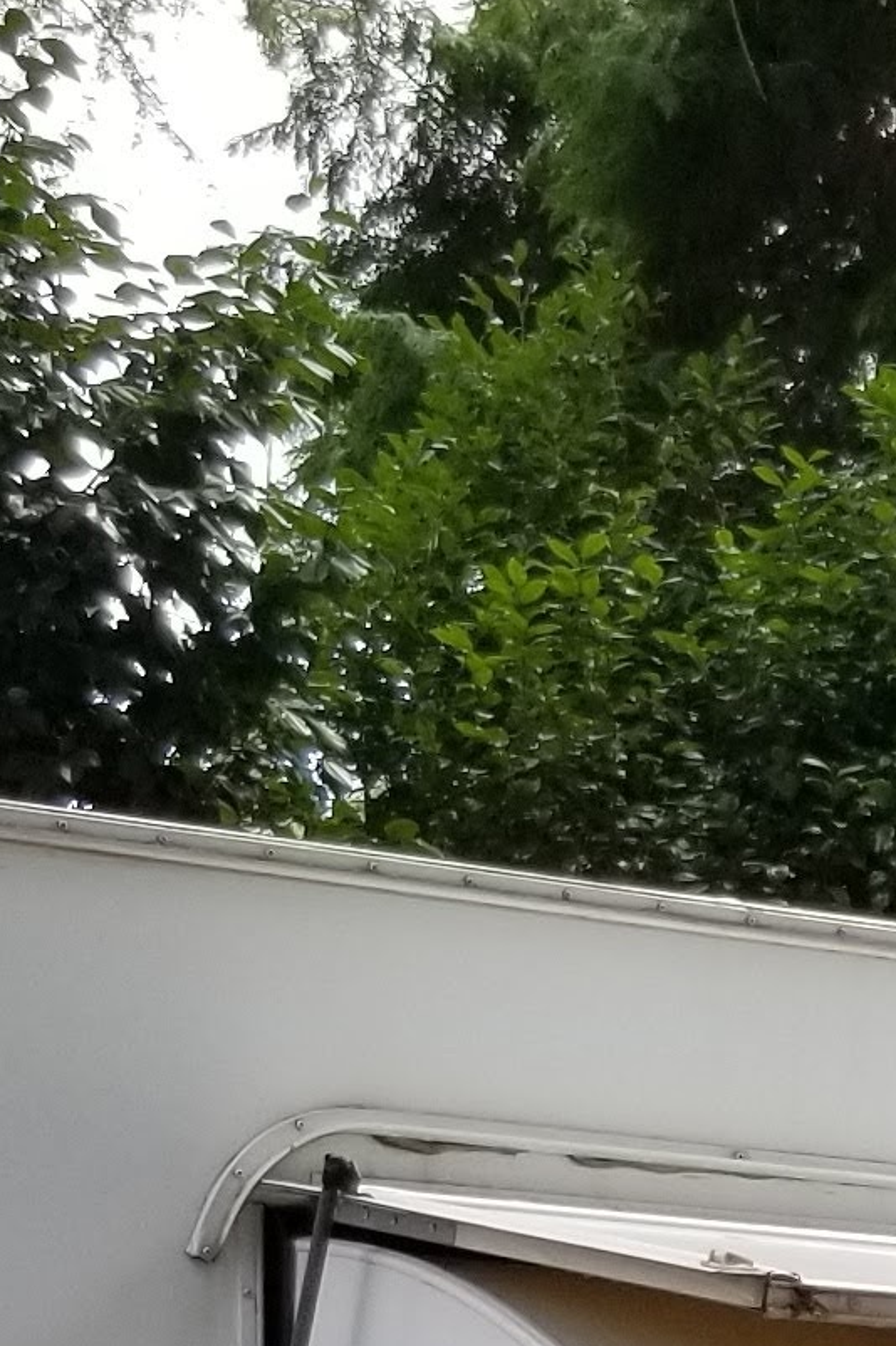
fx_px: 5081
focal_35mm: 136
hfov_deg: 9.7
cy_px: 1581
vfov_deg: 14.6
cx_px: 1450
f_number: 1.7
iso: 50
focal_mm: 4.25
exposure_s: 1/528
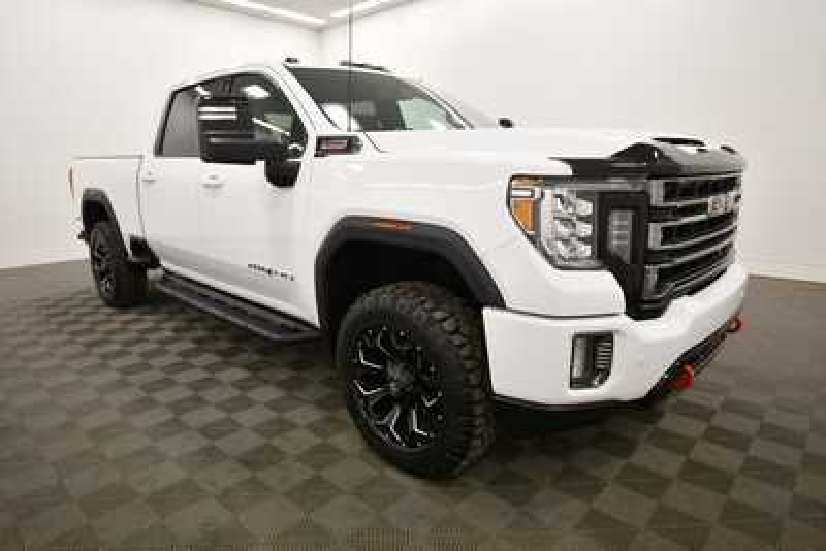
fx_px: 482
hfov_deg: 81.2
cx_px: 413
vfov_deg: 59.5
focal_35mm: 21
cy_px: 276
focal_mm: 14
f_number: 5
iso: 800
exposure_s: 1/160
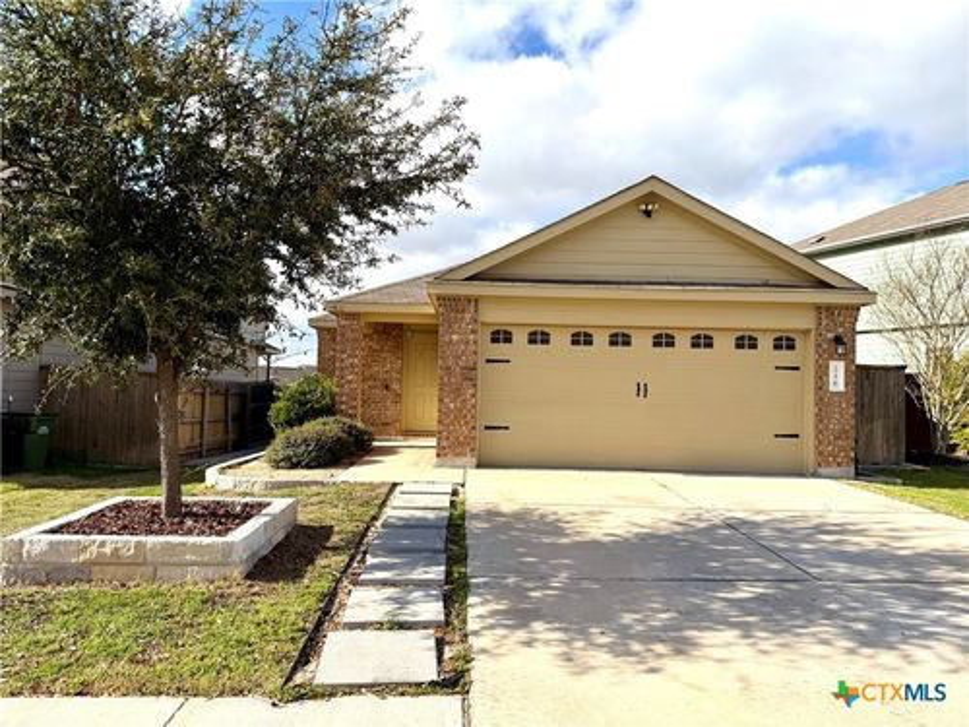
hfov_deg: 71.6
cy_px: 364
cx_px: 484
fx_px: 672
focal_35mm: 24
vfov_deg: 56.8
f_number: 1.78
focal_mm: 6.76
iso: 80
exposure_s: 1/5714
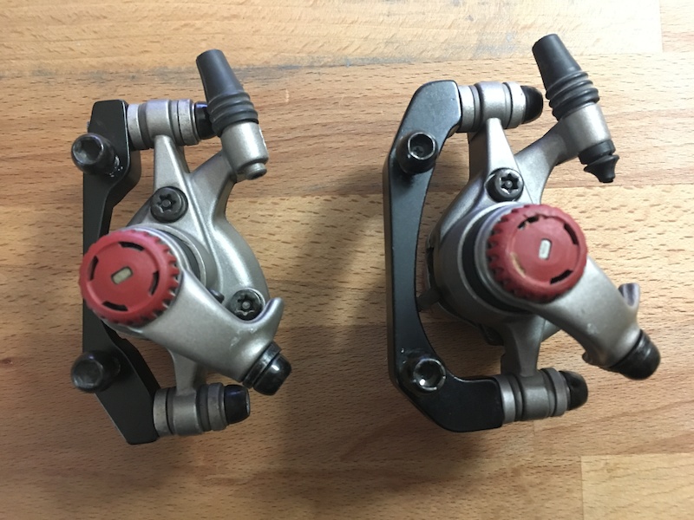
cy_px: 260
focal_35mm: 29
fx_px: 581
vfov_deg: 48.2
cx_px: 347
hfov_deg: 61.7
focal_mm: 4.15
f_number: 2.2
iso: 400
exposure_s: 1/15
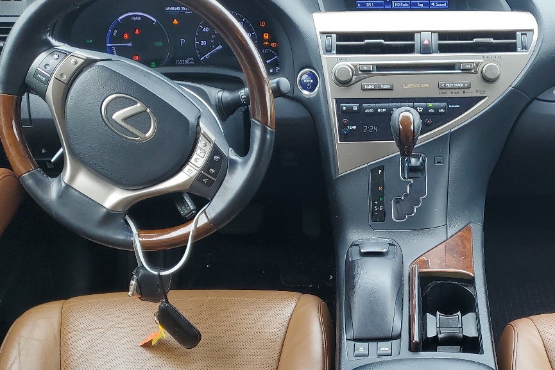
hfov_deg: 38.9
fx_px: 771
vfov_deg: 26.4
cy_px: 303
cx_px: 392
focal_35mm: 50
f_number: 1.5
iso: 50
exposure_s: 1/172
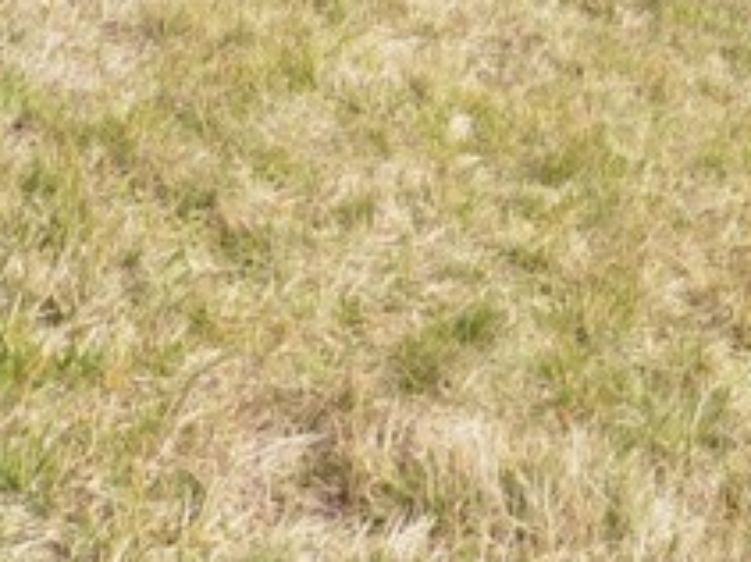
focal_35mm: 91
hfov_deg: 18.1
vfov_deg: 14.6
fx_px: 1973
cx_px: 1256
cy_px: -377
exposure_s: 1/640
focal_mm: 4.3
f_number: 3.3
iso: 100
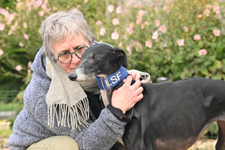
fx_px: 938
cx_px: 112
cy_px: 75
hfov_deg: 13.7
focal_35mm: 150
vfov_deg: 9.2
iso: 11400
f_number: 6.3
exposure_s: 1/4000
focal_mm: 100
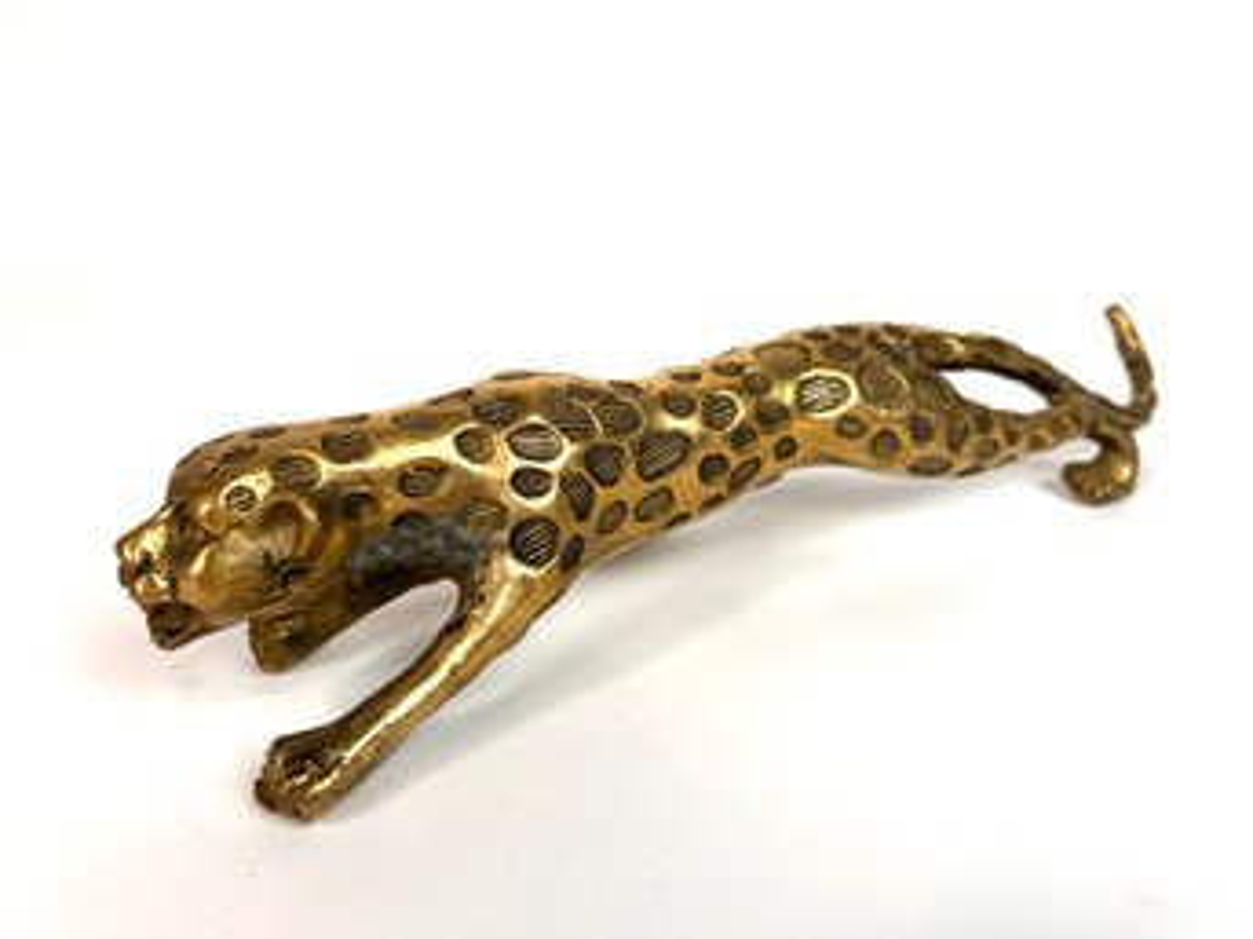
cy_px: 470
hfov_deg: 67.3
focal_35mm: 26
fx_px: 941
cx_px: 626
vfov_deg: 53.0
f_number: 1.5
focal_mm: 5.7
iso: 32
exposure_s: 1/131
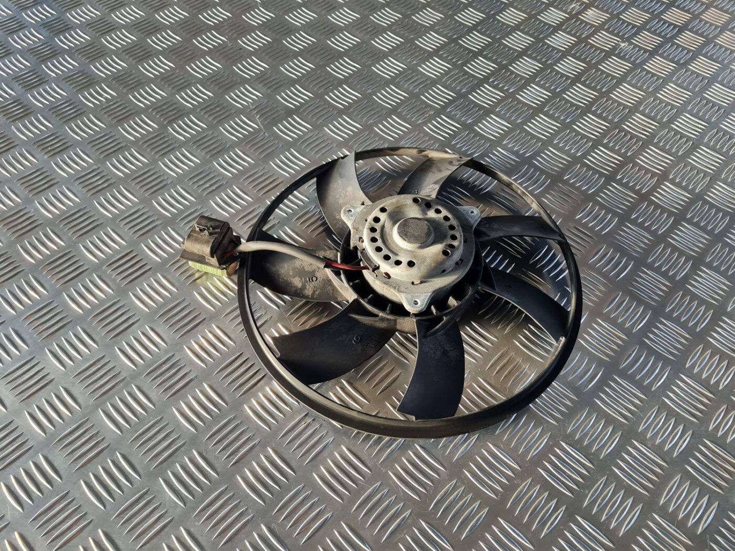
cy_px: 276
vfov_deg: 53.1
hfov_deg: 67.3
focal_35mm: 26
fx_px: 552
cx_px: 368
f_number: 1.8
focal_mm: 5.4
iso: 160
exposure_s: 1/100
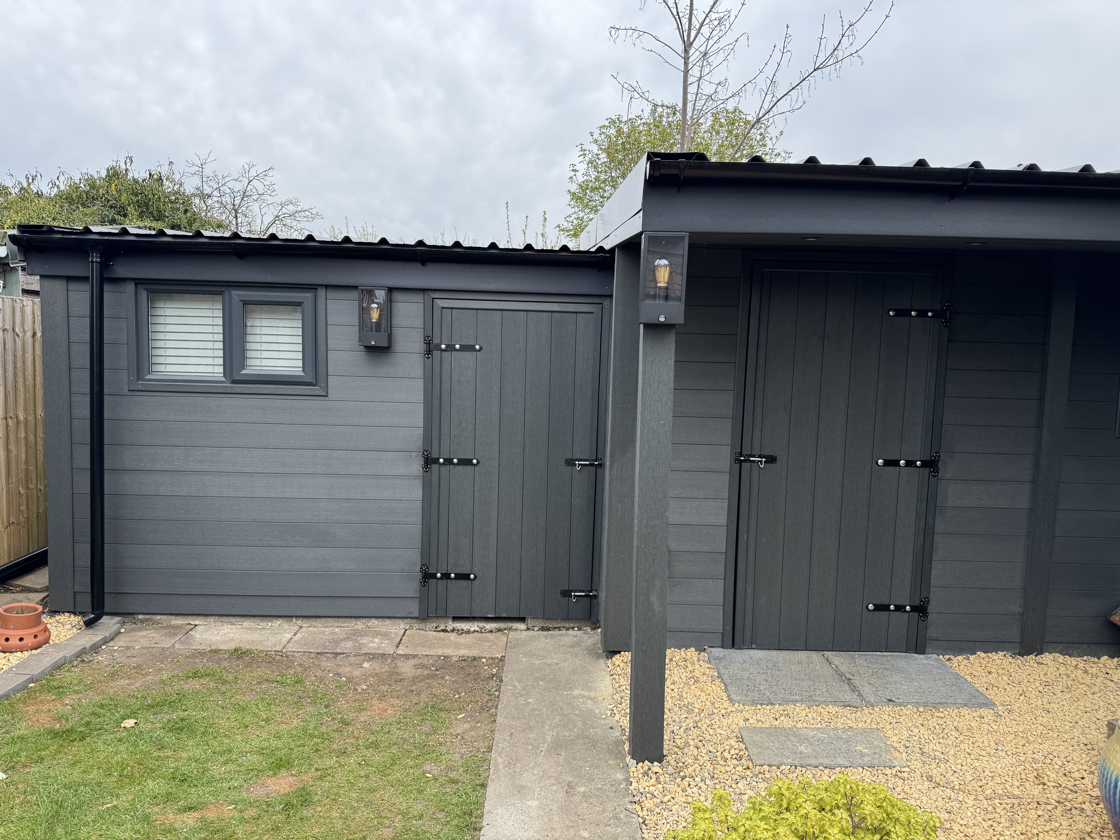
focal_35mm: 24
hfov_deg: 71.6
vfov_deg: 56.8
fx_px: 777
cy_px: 420
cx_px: 560
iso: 80
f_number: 1.78
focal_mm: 6.76
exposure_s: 1/1094
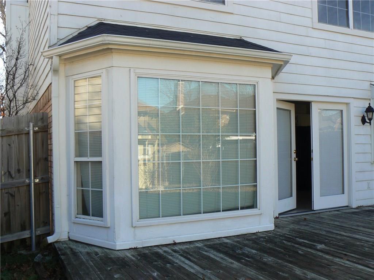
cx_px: 187
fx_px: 389
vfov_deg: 39.7
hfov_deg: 51.4
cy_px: 140
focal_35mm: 36
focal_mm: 6
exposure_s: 1/125
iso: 80
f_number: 5.6
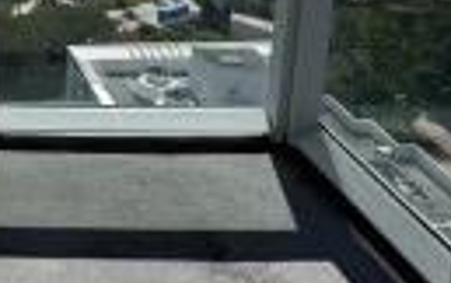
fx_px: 972
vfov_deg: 15.4
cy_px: -136
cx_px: -185
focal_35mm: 79
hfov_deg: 22.4
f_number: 1.78
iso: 80
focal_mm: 6.76
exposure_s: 1/9091
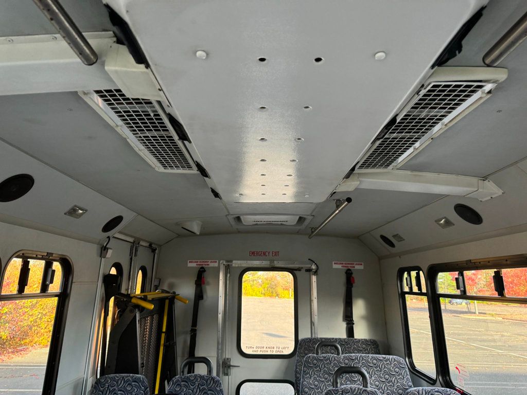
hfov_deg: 71.6
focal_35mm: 24
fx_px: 365
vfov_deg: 56.8
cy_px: 198
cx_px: 264
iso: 200
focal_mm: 6.76
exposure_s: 1/78
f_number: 1.78
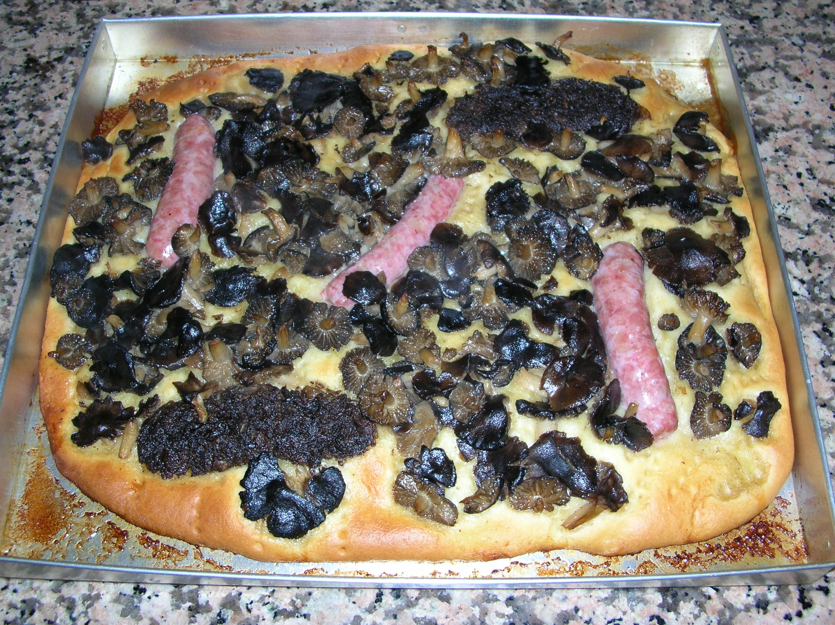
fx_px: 964
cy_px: 312
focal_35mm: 40
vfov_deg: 35.9
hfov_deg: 46.8
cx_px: 418
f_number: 3
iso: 50
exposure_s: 1/60.1
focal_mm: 6.6
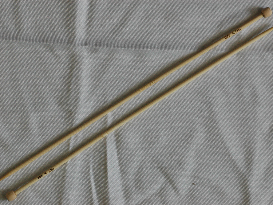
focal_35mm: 139
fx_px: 1093
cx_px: 135
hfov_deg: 14.2
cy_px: 102
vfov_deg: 10.7
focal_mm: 85
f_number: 6.3
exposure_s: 1/100
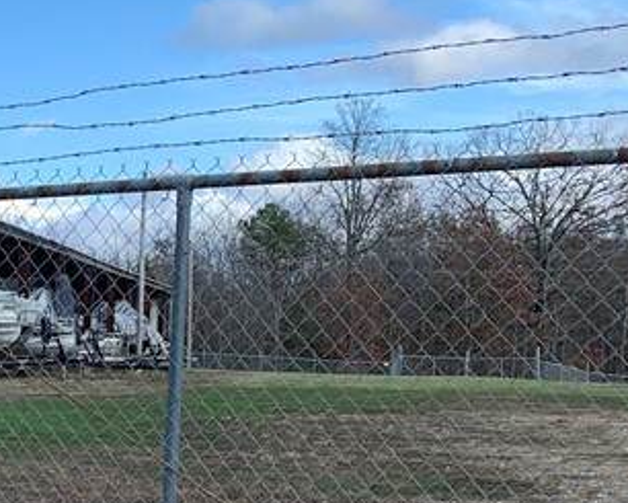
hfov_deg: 18.8
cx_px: -404
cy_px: 532
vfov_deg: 17.5
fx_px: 1580
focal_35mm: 85
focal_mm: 4.25
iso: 25
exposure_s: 1/1490
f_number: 1.8
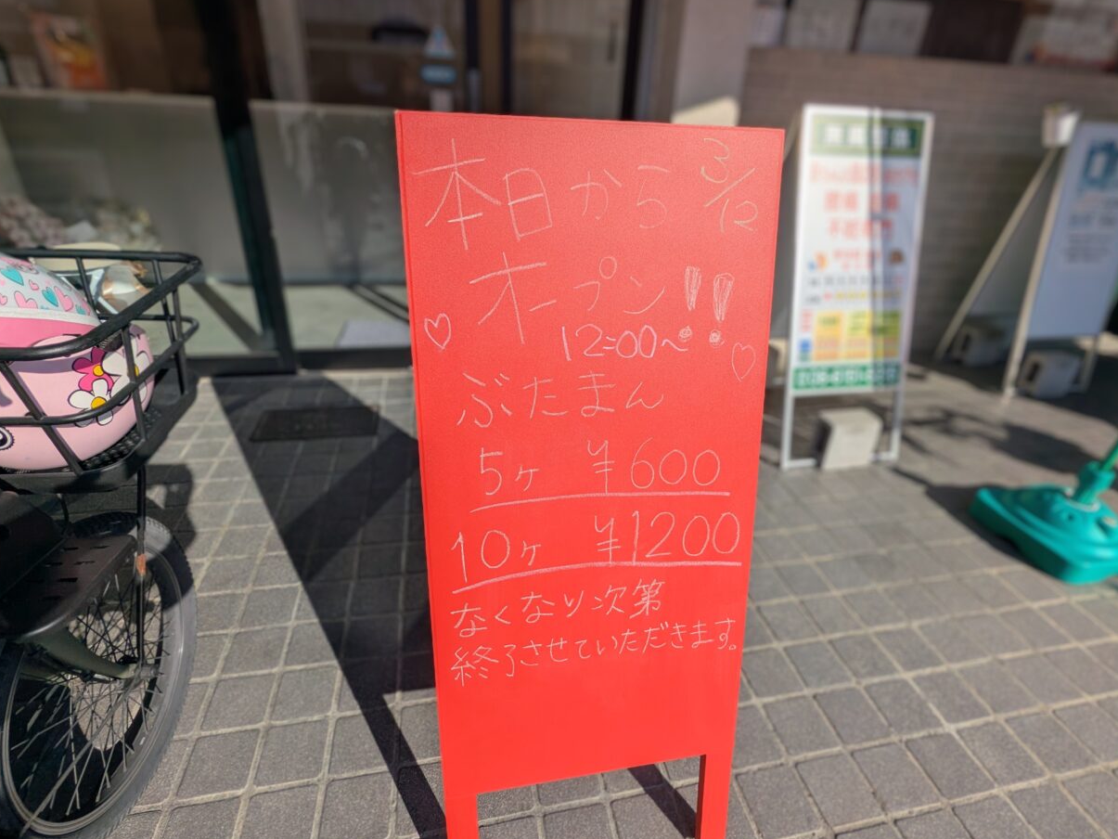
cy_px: 420
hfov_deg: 91.0
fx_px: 549
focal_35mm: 17
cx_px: 565
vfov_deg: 74.7
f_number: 2.2
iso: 62
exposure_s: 1/5464
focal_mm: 2.35
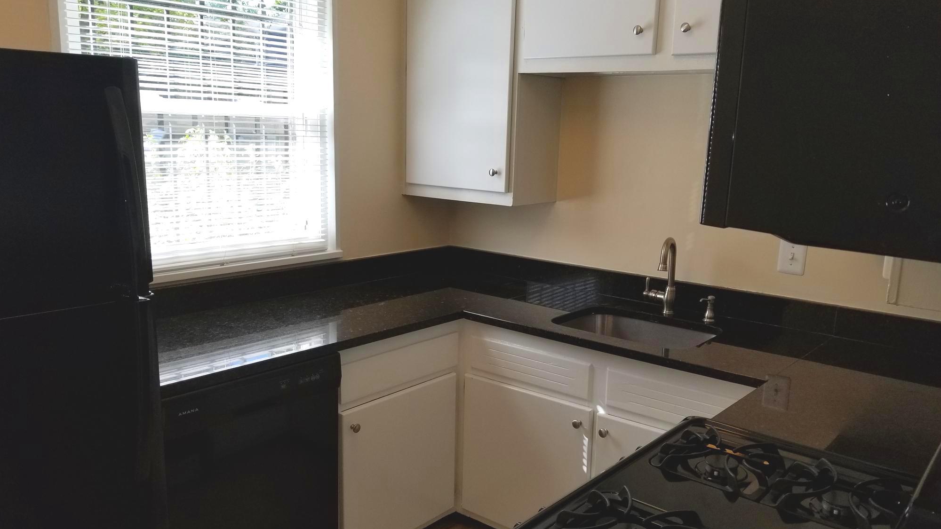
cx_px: 463
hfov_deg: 66.1
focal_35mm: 29
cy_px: 286
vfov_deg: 40.2
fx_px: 724
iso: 50
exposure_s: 1/208
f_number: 1.7
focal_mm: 4.3
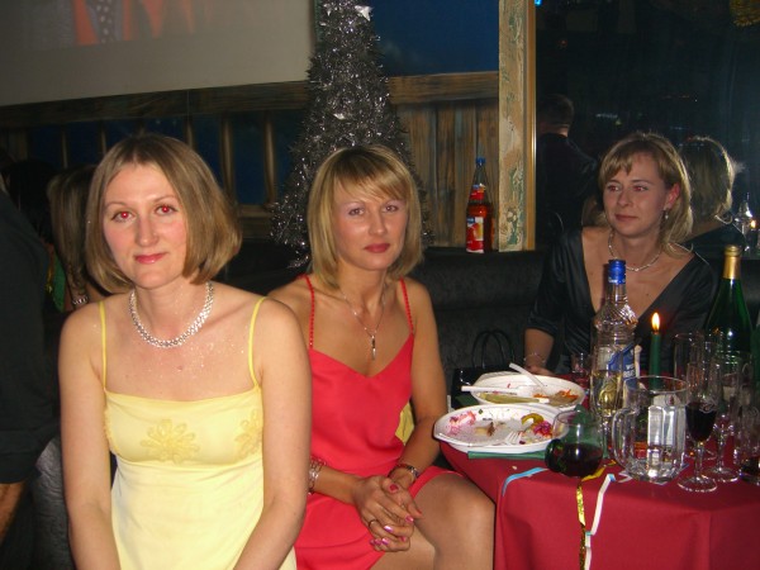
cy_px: 285
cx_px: 380
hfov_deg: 49.0
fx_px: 834
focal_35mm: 38
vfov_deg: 37.7
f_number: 2.8
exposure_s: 1/60
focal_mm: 7.9
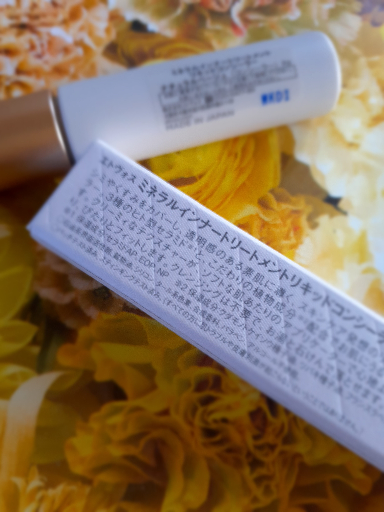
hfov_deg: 51.4
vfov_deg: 65.3
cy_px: 256
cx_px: 192
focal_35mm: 27
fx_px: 399
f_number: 1.9
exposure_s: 1/10
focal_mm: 3.6
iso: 160
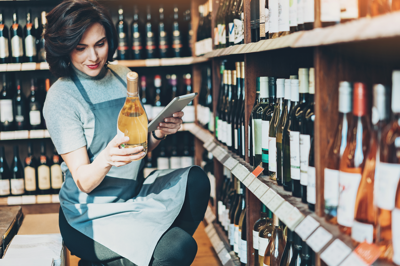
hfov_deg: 36.2
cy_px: 133
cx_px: 200
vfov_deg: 24.6
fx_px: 611
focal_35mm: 55
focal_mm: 55
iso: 800
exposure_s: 1/250
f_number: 2
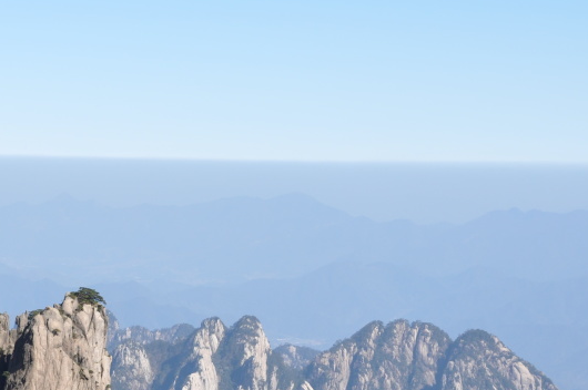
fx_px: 1892
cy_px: 278
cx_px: 141
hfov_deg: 17.6
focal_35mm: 116
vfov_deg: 11.8
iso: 200
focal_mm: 40
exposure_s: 1/320
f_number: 9
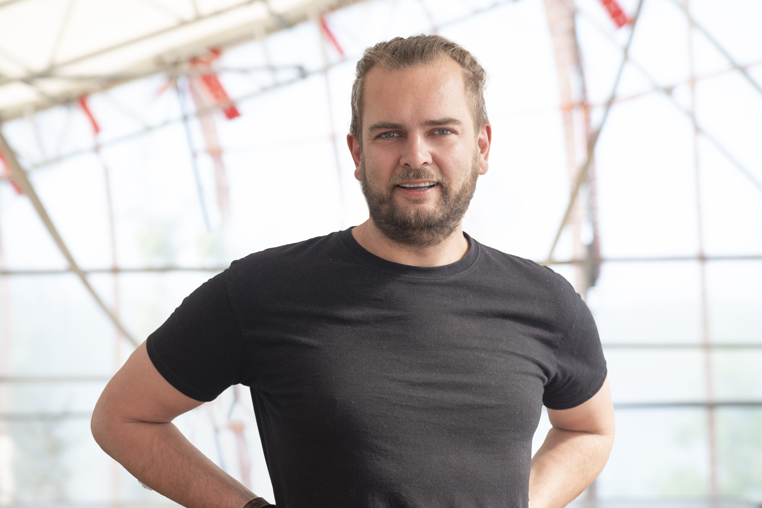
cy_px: 254
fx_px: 1821
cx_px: 381
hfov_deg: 23.6
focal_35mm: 86
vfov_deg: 15.9
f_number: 5
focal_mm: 86
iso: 160
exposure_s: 1/320
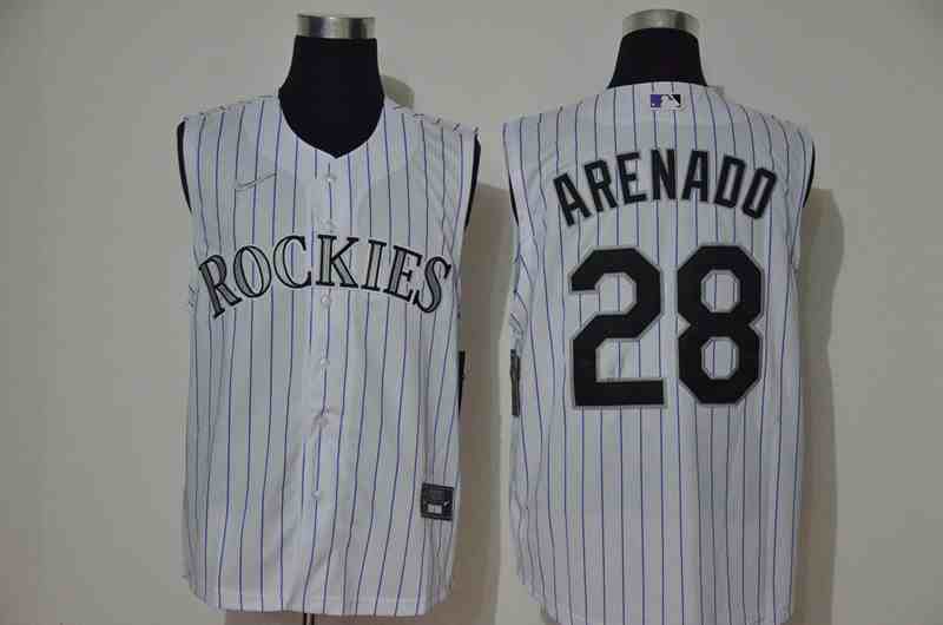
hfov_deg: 27.0
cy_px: 312
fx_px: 1961
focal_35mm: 75
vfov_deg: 18.1
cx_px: 472
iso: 4000
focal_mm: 50
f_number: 4.8
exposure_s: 1/60
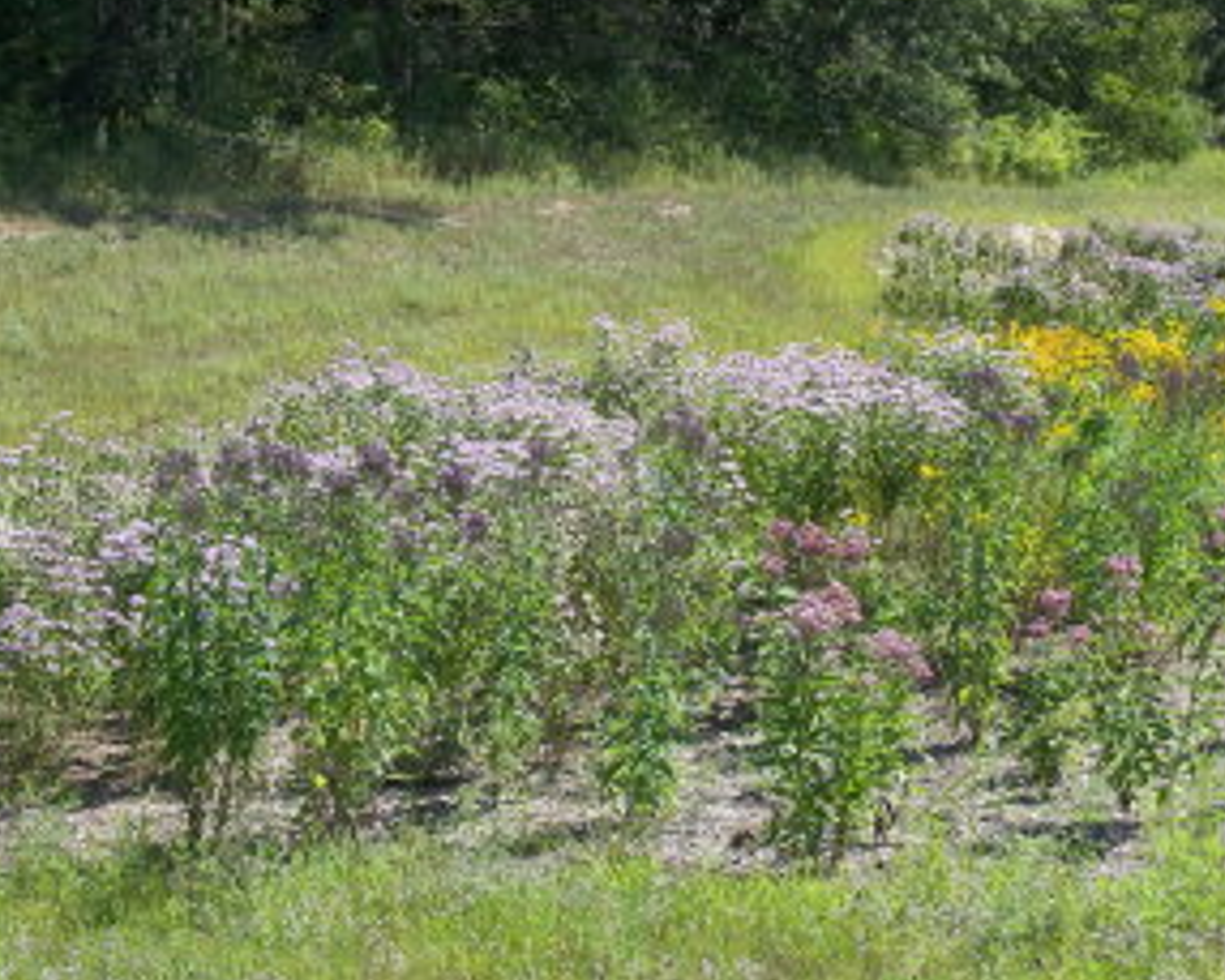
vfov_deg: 20.4
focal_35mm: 75
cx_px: 642
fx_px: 2720
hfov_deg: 25.4
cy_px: 437
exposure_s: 1/320
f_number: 3.6
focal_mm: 11.6
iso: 50
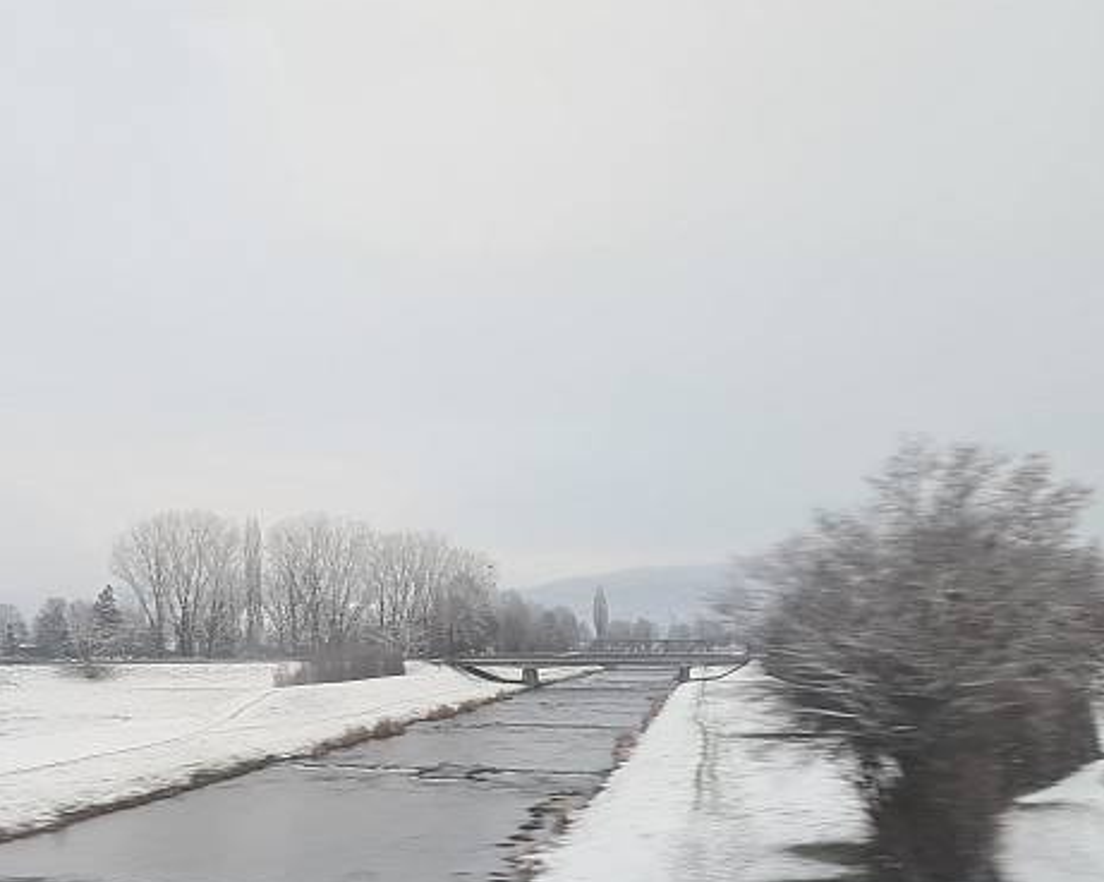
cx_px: 228
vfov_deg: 33.4
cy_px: 667
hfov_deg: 40.4
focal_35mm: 44
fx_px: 1436
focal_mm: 5.4
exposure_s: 1/100
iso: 64
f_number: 1.8
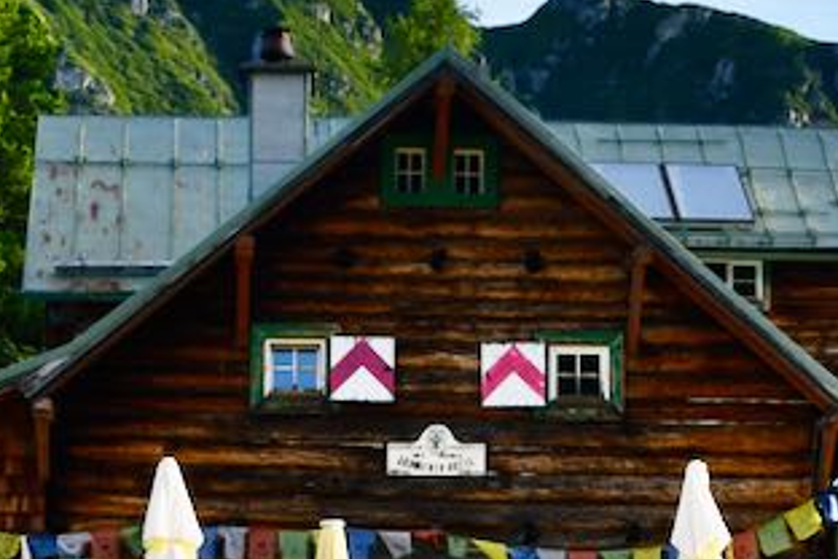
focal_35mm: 148
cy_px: 357
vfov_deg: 9.3
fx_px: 3445
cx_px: 577
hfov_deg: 13.8
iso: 200
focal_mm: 28
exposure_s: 1/250
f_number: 8
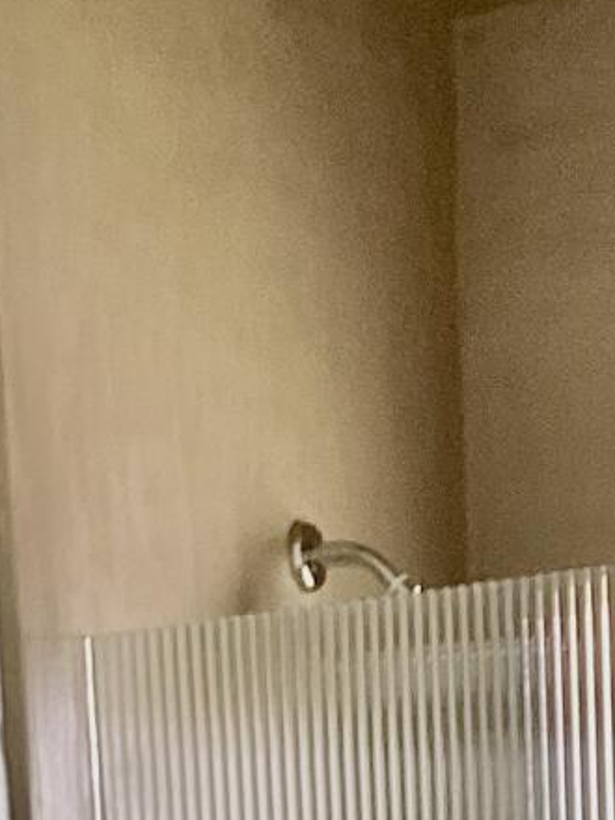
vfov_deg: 11.9
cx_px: 266
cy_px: 1821
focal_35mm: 141
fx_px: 3340
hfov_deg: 10.5
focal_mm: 3.3
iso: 64
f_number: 2.4
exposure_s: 1/50
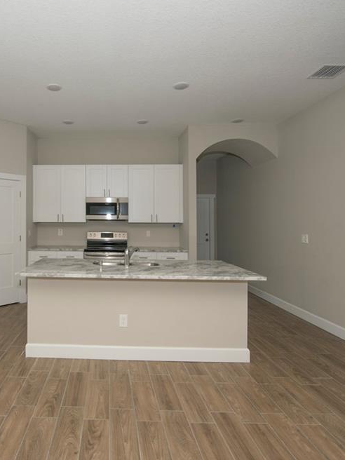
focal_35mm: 21
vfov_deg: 79.0
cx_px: 94
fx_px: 279
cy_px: 229
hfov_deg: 60.6
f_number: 4
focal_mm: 14
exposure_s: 1/125
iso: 400
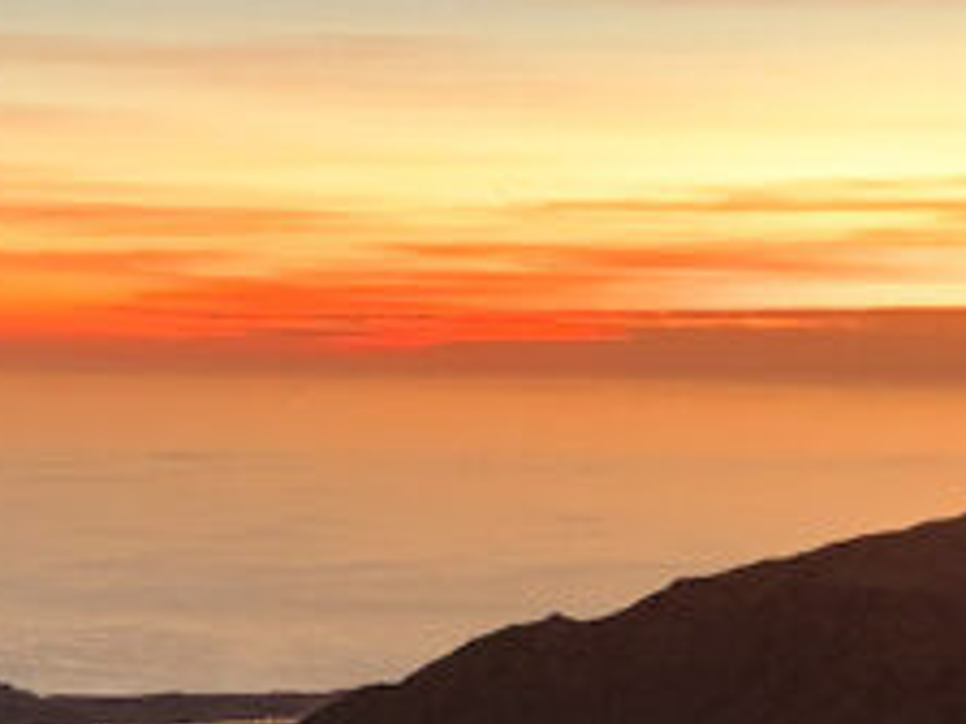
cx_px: 246
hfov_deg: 19.1
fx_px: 2846
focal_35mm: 102
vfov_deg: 14.0
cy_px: 905
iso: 400
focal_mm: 4.25
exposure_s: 1/30
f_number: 1.8
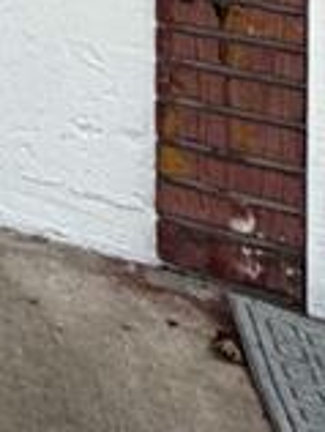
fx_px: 1323
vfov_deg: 14.0
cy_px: -552
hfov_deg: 8.9
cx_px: -847
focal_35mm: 106
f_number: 2.2
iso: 40
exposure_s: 1/473
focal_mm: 2.22
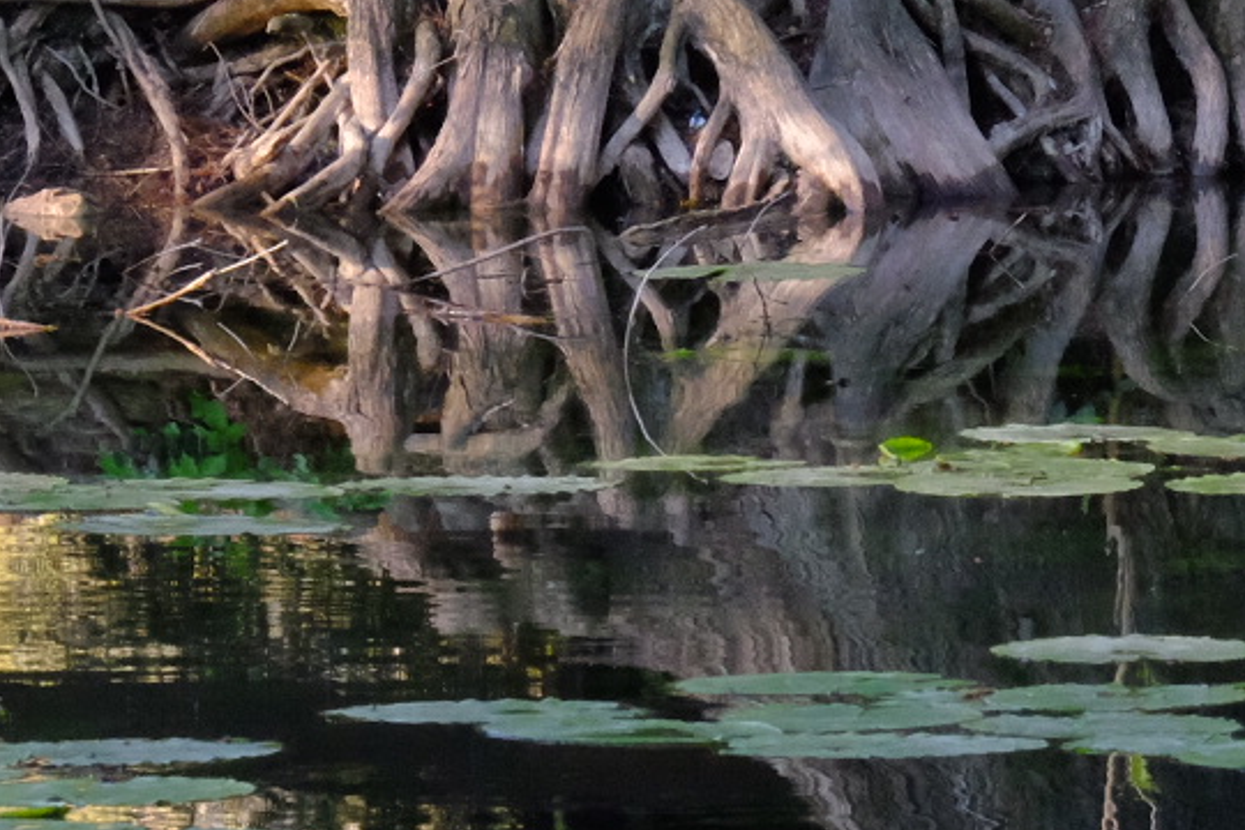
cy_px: 581
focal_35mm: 987
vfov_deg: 1.4
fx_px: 34131
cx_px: 1370
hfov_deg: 2.1
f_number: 13
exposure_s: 1/400
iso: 6400
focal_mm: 200
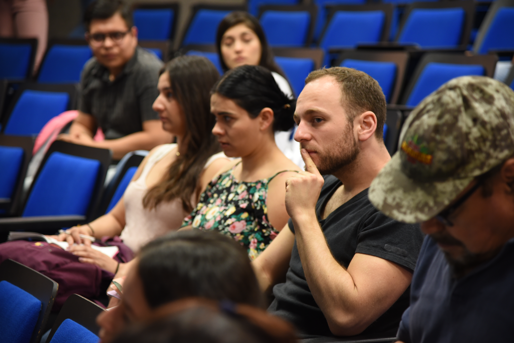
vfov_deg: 12.5
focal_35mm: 110
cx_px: 257
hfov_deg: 18.6
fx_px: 1570
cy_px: 172
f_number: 4
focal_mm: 110
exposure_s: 1/40
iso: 1600
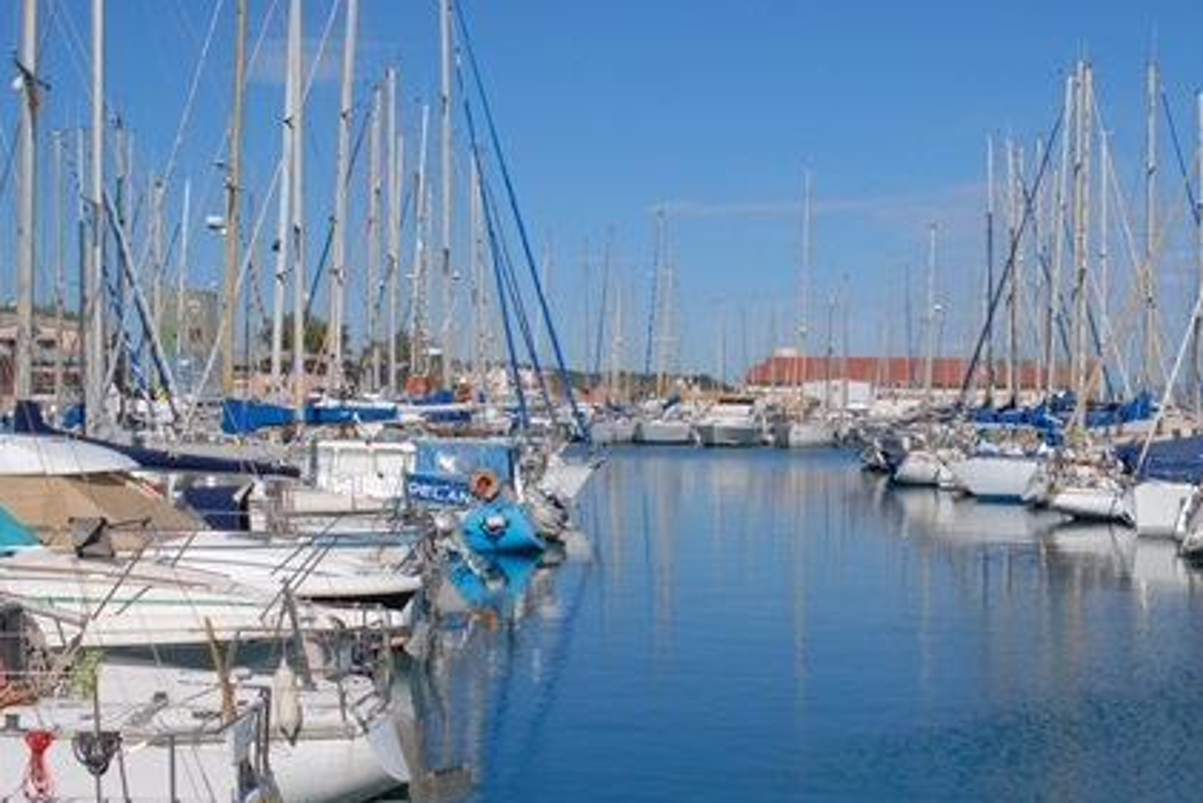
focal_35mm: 60
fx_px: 2006
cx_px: 809
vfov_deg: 22.5
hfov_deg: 33.1
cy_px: 566
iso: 100
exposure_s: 1/500
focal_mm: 28
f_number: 8
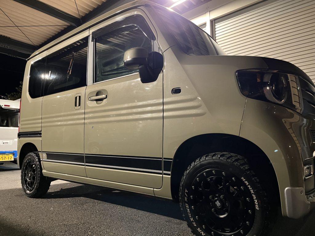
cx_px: 158
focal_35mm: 26
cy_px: 118
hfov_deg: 67.3
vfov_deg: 53.1
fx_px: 237
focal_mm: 5.1
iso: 500
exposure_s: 1/33
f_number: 1.6
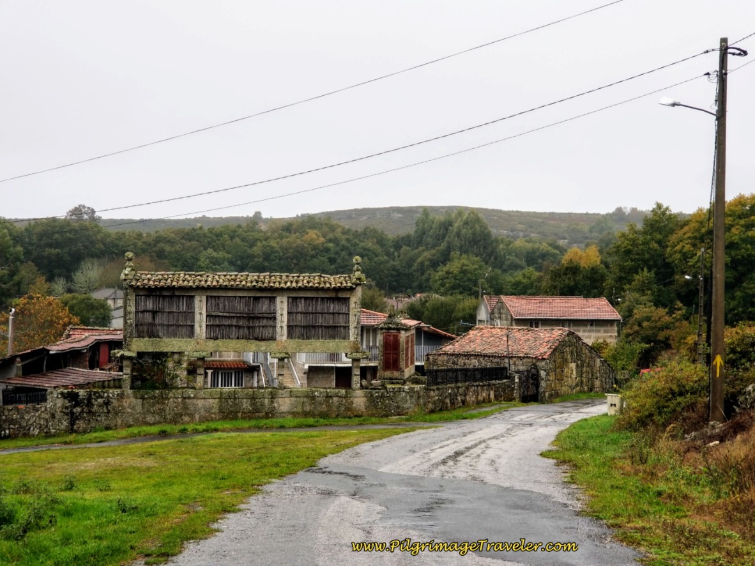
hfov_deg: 36.8
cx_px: 378
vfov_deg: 28.0
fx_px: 1134
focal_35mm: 52
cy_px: 283
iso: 25
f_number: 2.4
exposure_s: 1/36
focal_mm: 6
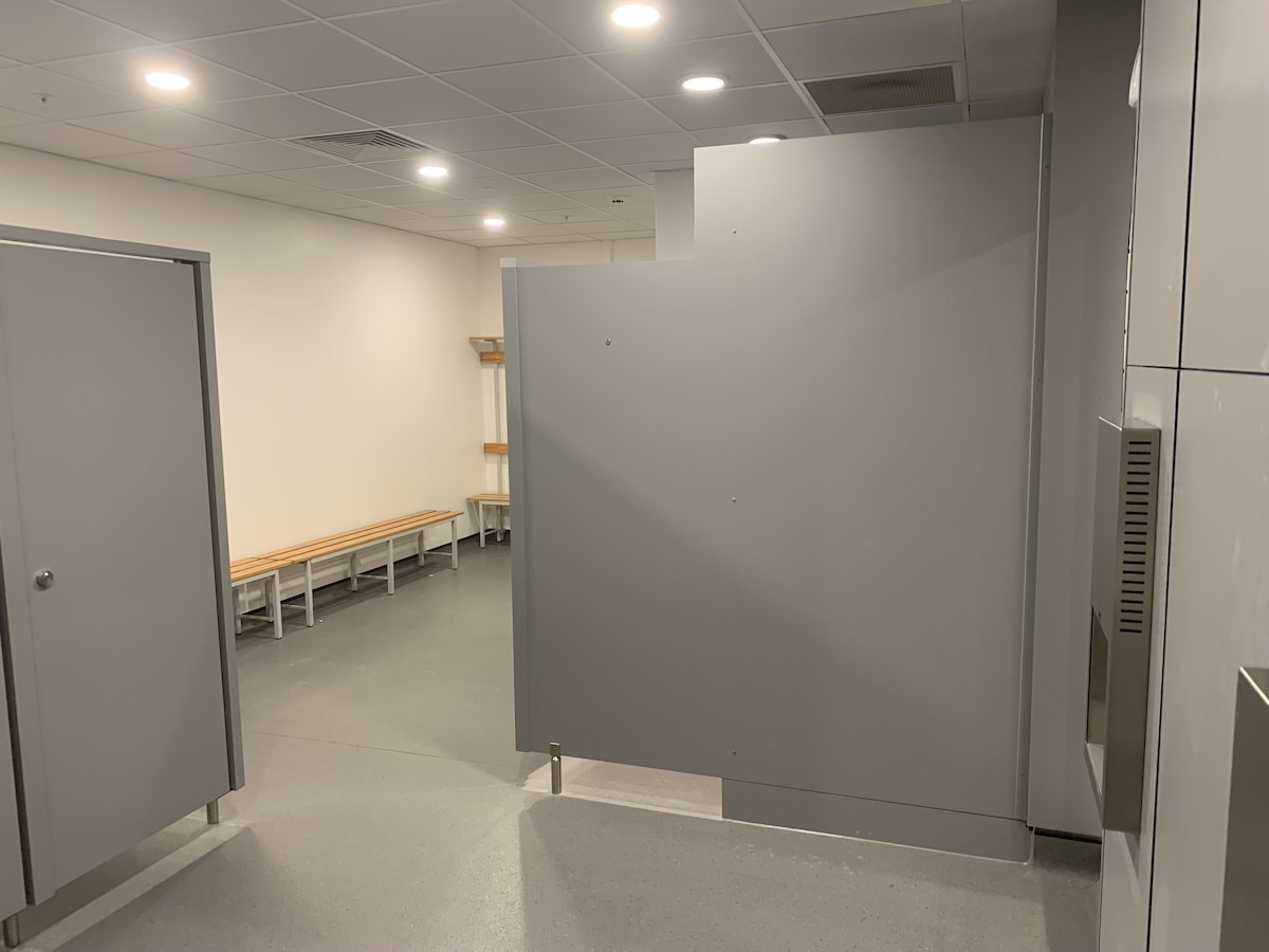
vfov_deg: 53.1
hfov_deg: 67.3
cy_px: 476
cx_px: 634
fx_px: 953
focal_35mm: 26
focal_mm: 4.25
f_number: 1.8
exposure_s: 1/60
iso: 160
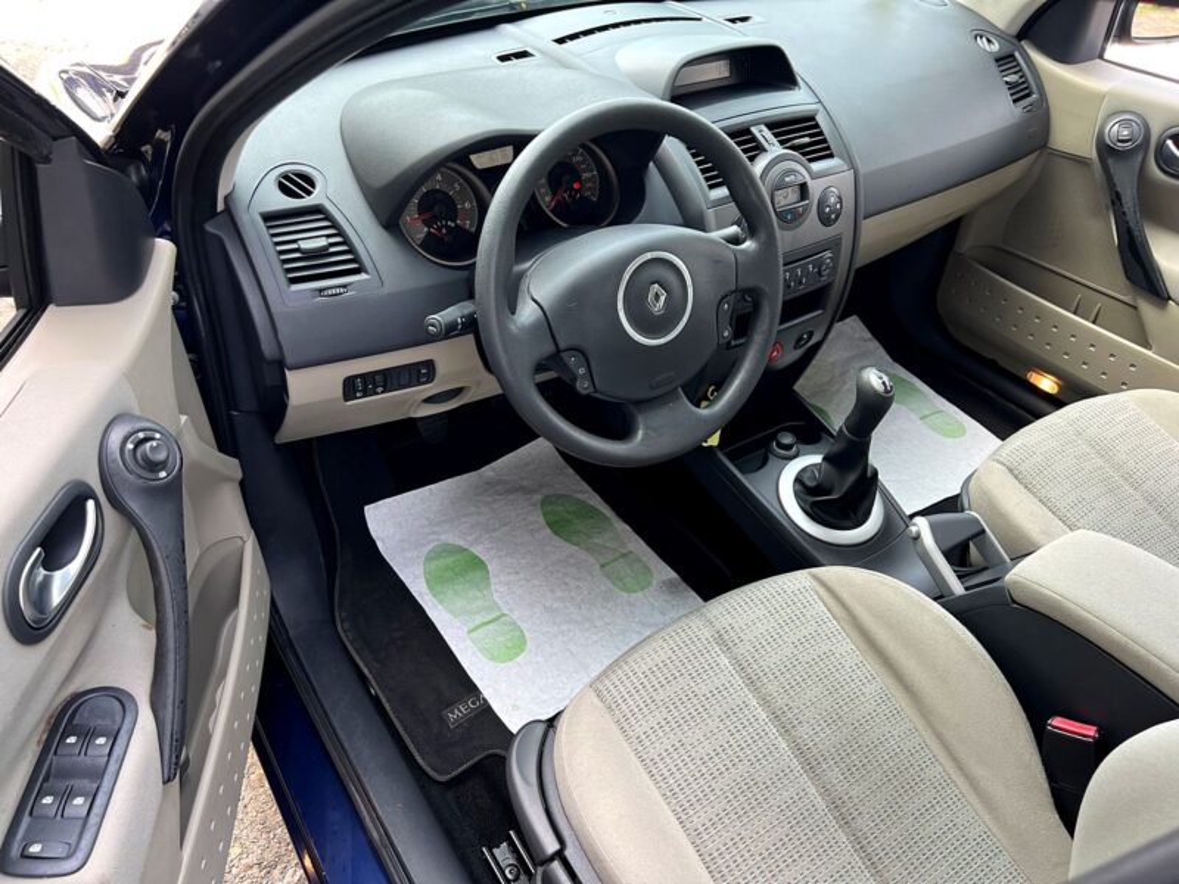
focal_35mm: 26
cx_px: 590
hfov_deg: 67.3
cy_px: 442
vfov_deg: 53.1
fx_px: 886
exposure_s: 1/121
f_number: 1.5
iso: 50
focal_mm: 5.7
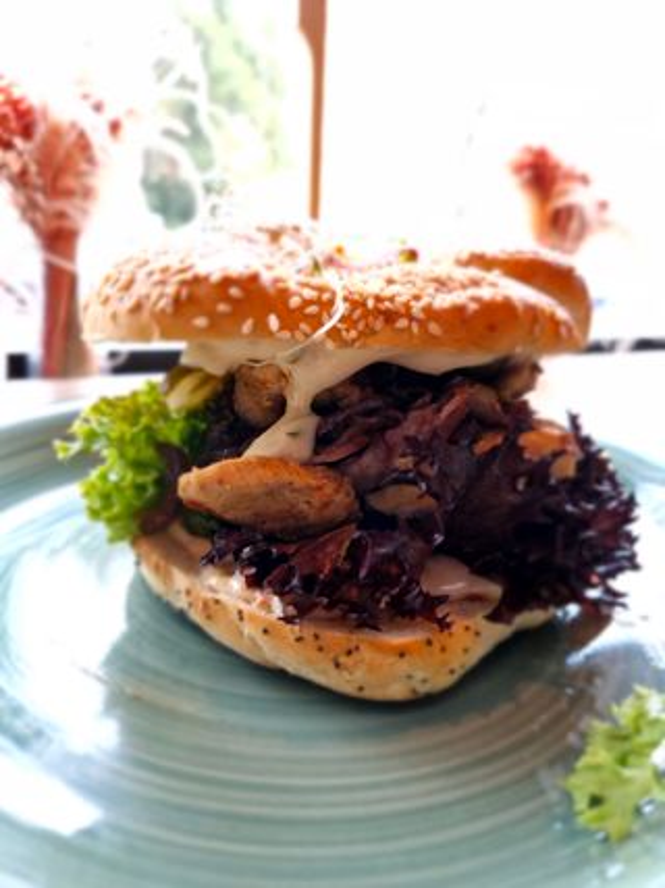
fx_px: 589
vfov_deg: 73.9
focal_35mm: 23
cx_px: 332
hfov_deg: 58.9
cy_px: 444
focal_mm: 5.54
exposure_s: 1/33
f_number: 1.8
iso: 320
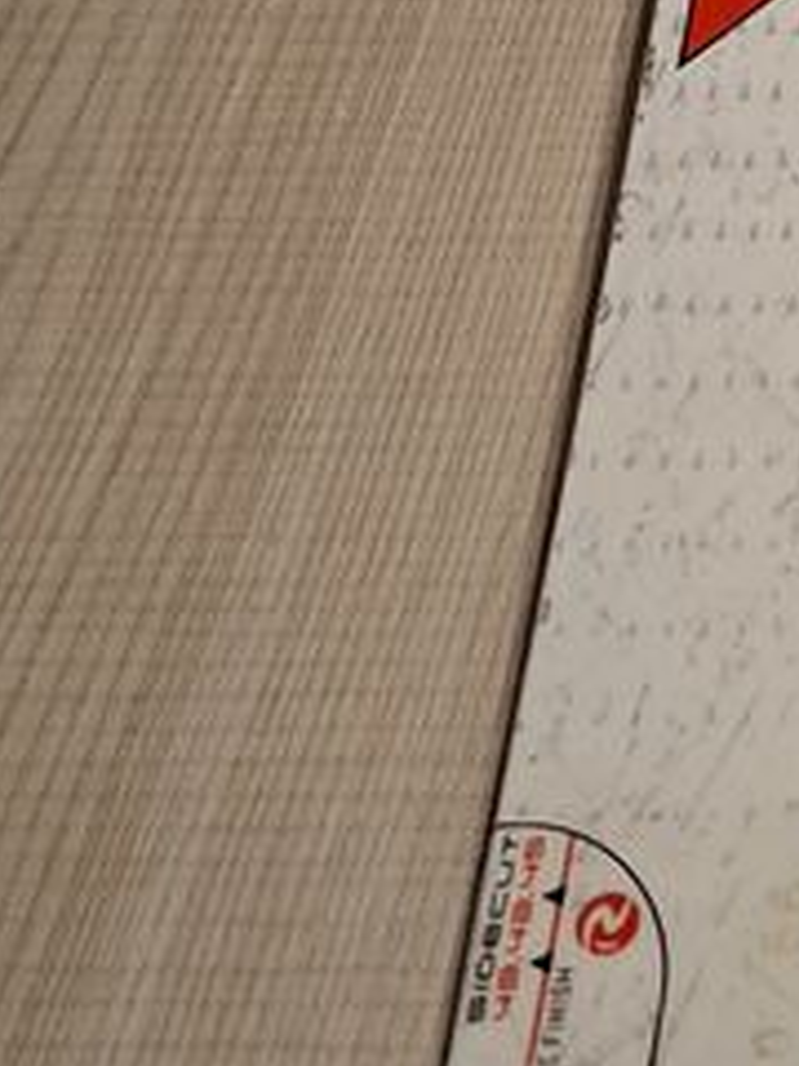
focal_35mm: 96
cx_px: 1278
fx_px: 2954
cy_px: 133
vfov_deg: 20.1
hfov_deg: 14.2
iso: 500
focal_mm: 5.54
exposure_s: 1/25
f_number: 1.8
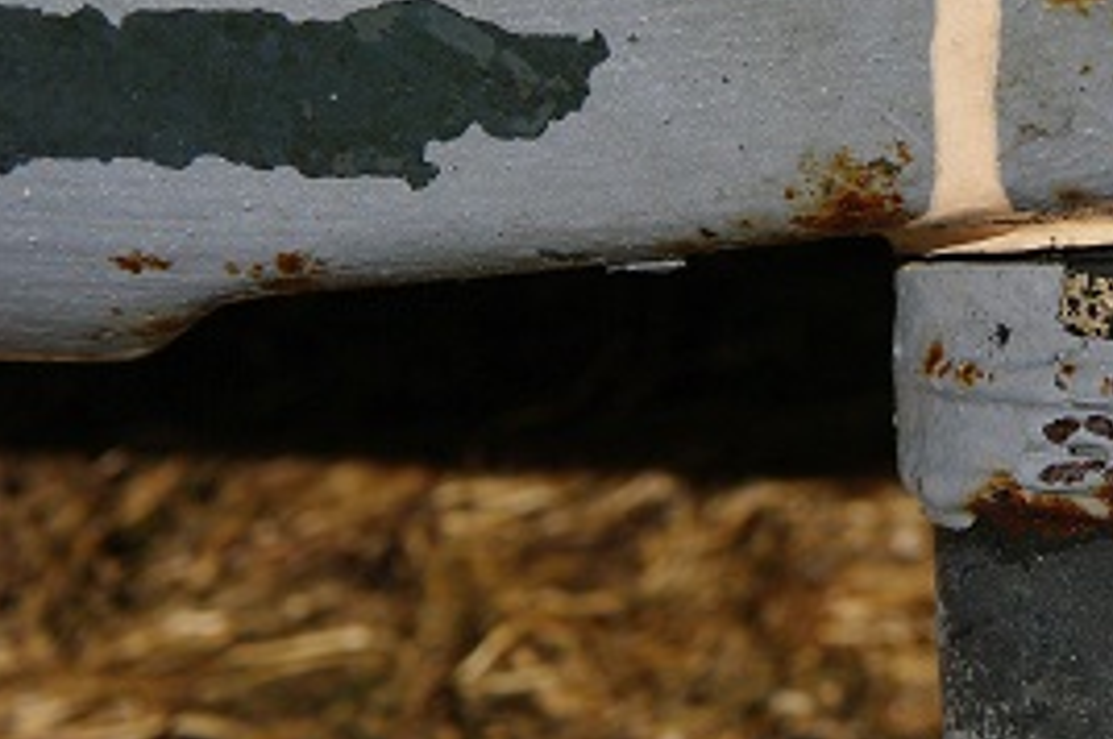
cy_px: 110
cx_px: 1138
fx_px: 9332
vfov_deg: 4.5
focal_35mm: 302
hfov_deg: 6.8
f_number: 11
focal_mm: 83
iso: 400
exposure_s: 1/1000
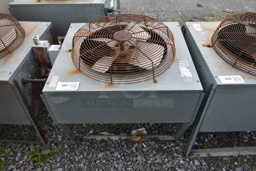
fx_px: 192
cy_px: 86
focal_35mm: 27
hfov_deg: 67.3
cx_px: 128
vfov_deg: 48.0
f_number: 7.1
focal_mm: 18
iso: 100
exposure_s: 1/200
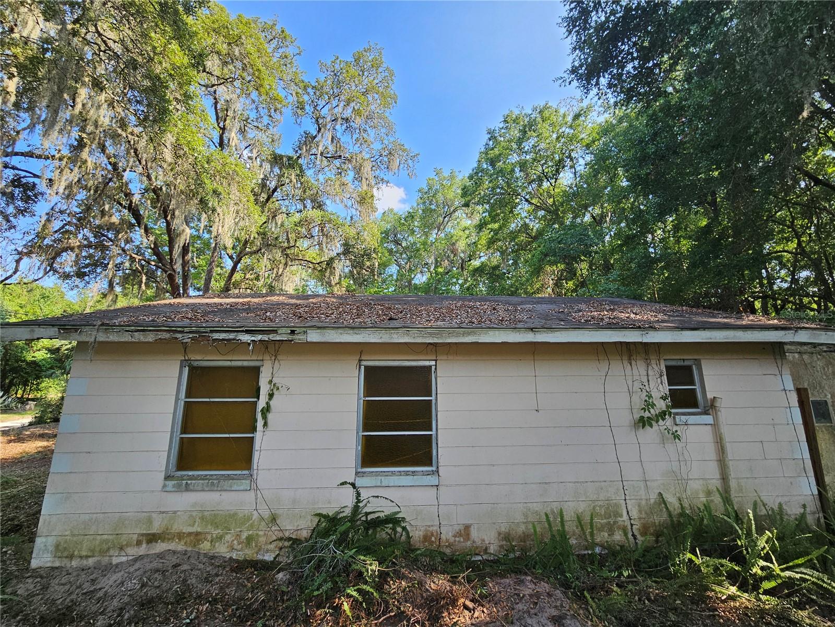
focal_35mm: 13
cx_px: 418
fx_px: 314
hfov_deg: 106.2
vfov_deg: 89.9
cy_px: 314
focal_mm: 2.2
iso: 50
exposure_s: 1/388
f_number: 2.2
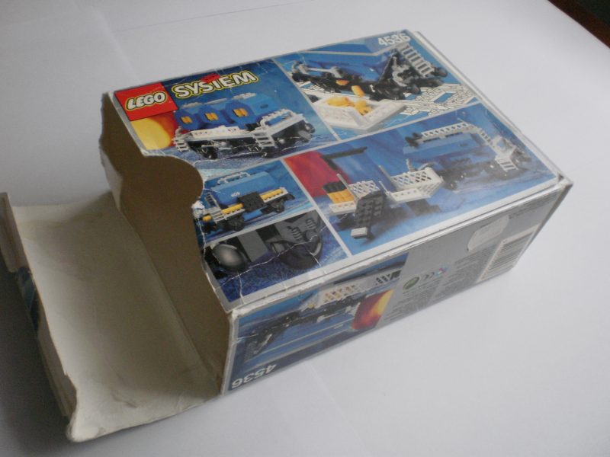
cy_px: 228
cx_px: 305
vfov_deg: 39.7
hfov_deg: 51.4
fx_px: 634
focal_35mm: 36
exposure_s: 1/30
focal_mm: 6.3
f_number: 3.1
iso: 400
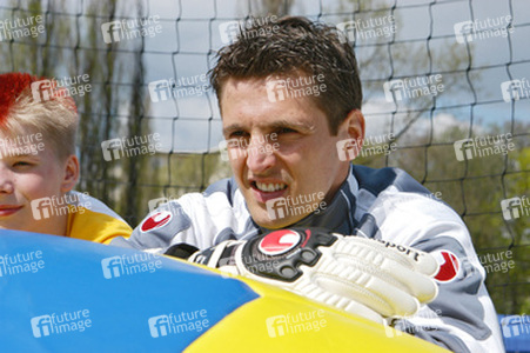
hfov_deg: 24.2
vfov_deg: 16.2
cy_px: 176
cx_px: 265
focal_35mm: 84
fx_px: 1236
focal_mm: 56
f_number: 7.1
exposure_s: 1/1000
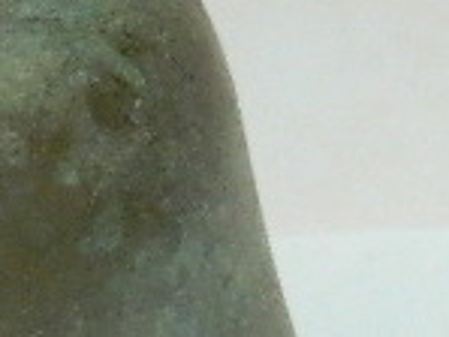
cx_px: -199
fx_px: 5076
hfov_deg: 5.0
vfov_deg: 3.8
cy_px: 533
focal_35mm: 391
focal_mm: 10.2
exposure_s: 1/160
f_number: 3.8
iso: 400
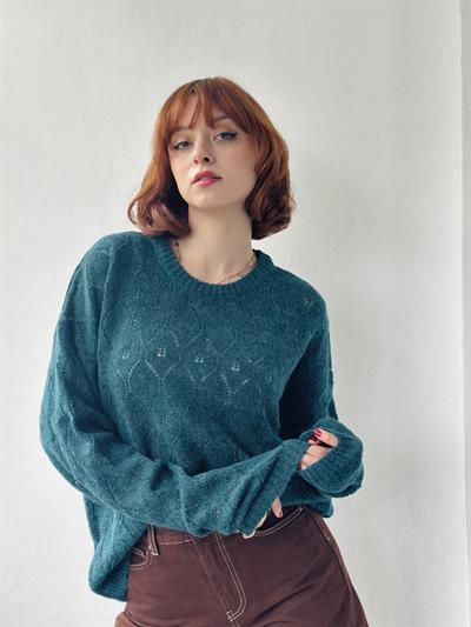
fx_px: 870
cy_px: 314
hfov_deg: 30.3
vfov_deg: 39.6
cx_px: 236
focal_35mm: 48
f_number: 1.78
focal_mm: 6.86
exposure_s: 1/228
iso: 80
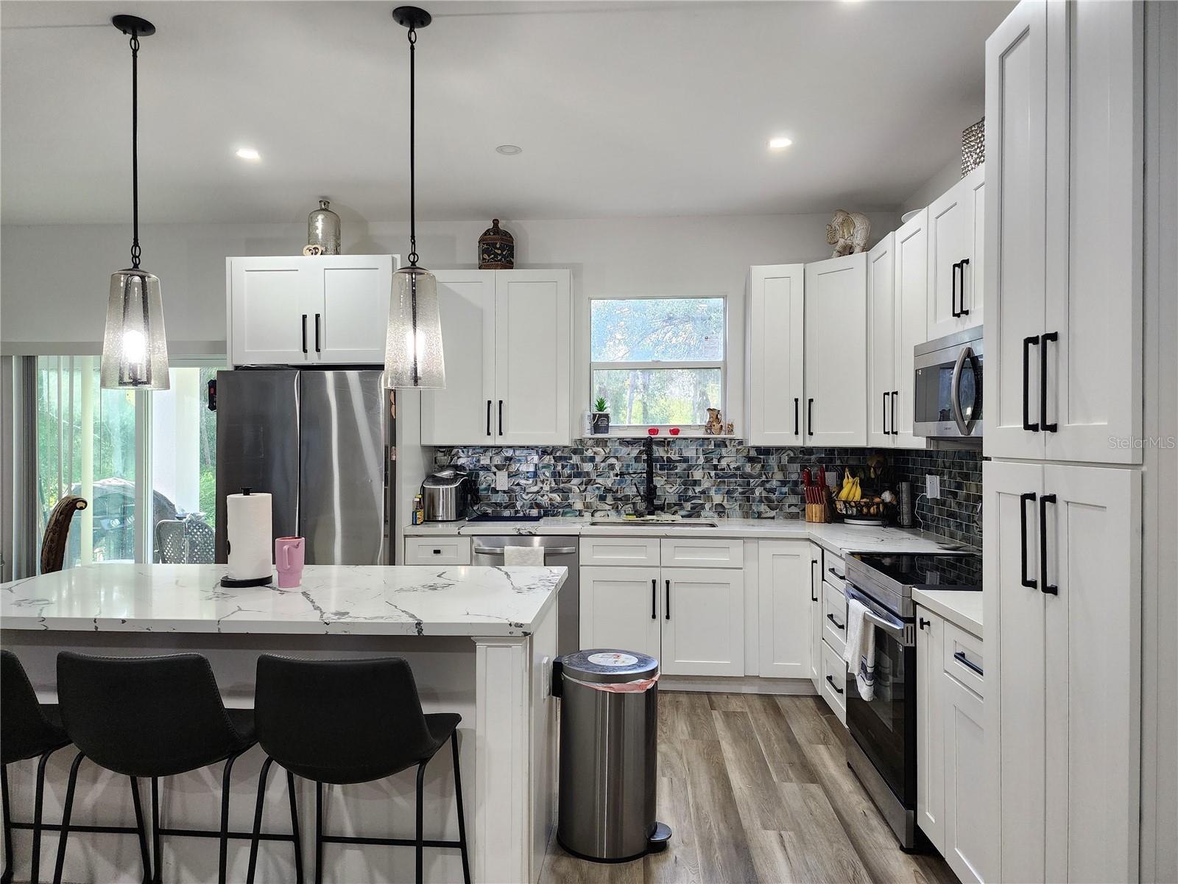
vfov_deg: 58.9
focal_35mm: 23
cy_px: 442
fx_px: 783
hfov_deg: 73.9
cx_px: 589
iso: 250
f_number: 1.8
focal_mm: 6.4
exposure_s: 1/120
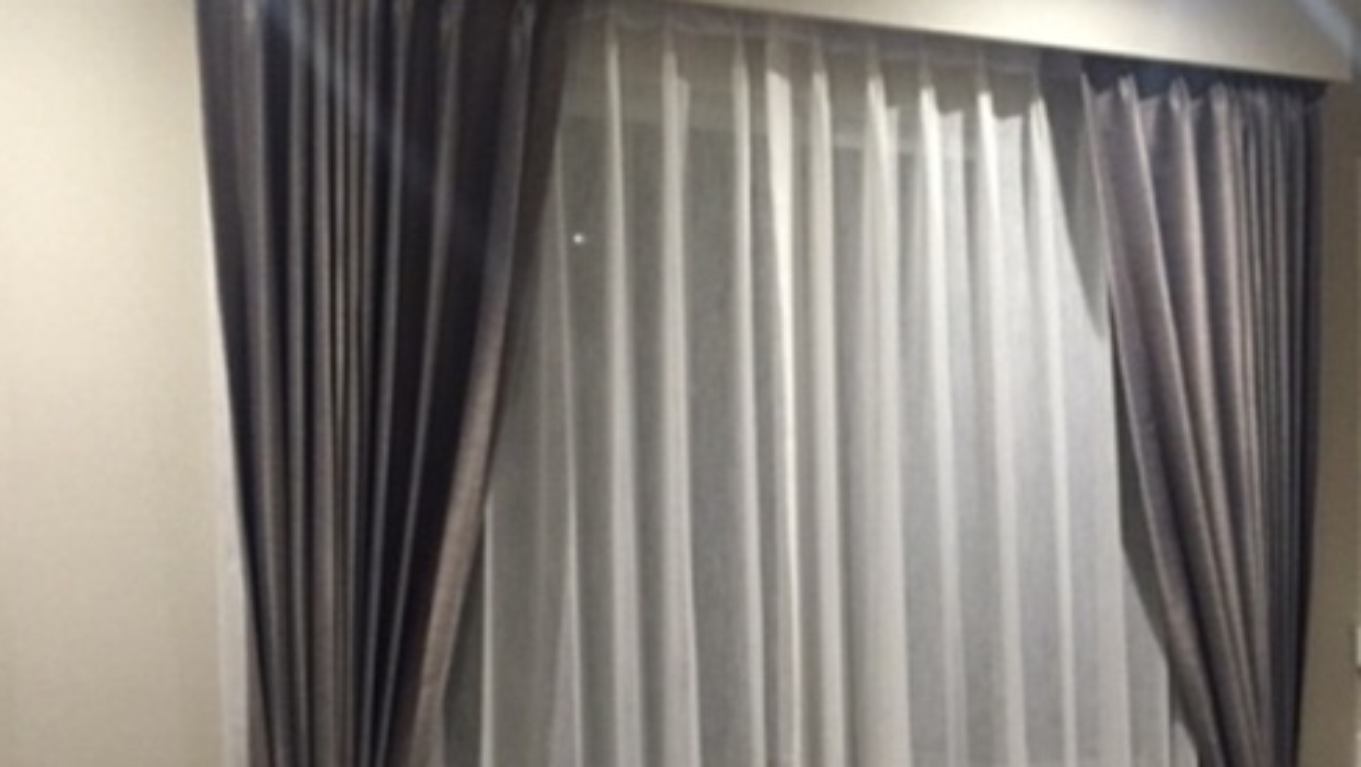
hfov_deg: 47.3
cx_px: 678
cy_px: 538
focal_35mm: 43
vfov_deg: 27.5
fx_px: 1552
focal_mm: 4.15
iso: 320
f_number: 2.2
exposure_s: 1/33
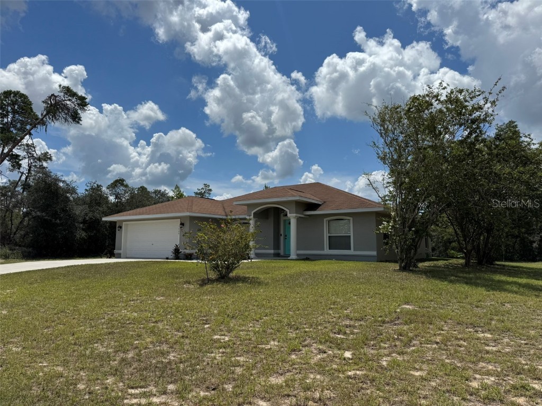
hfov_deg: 71.6
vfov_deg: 56.8
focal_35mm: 24
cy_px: 203
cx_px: 271
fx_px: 376
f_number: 1.78
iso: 80
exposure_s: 1/12346
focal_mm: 6.76
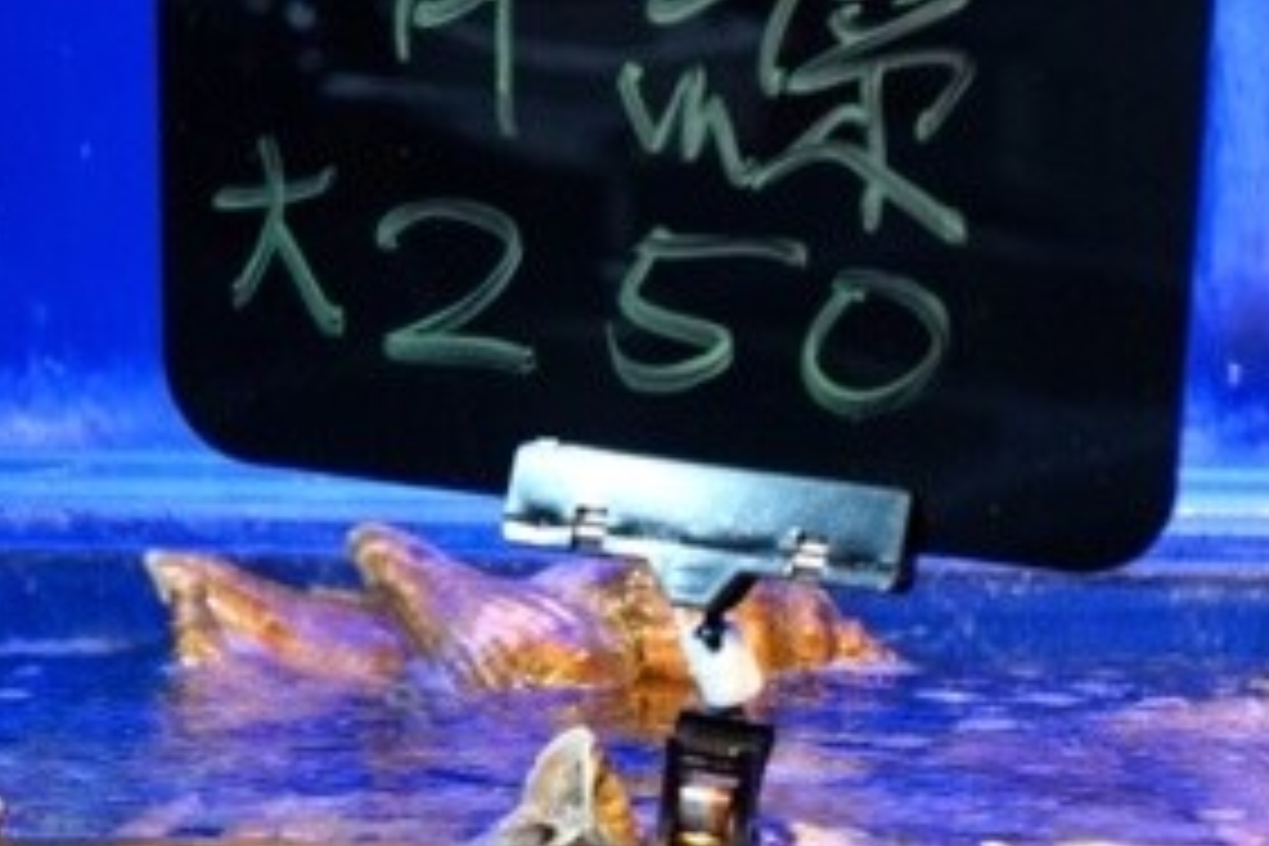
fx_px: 2996
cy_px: 896
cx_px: 1251
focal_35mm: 85
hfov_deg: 23.0
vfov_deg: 15.7
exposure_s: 1/160
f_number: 4
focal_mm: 40
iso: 3200
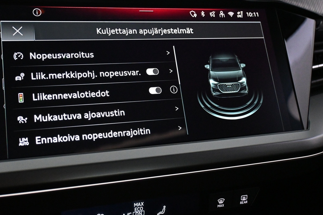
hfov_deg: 43.4
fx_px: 404
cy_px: 79
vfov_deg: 29.7
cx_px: 133
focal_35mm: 45
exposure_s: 1/125
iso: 4000
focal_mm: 22
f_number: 4
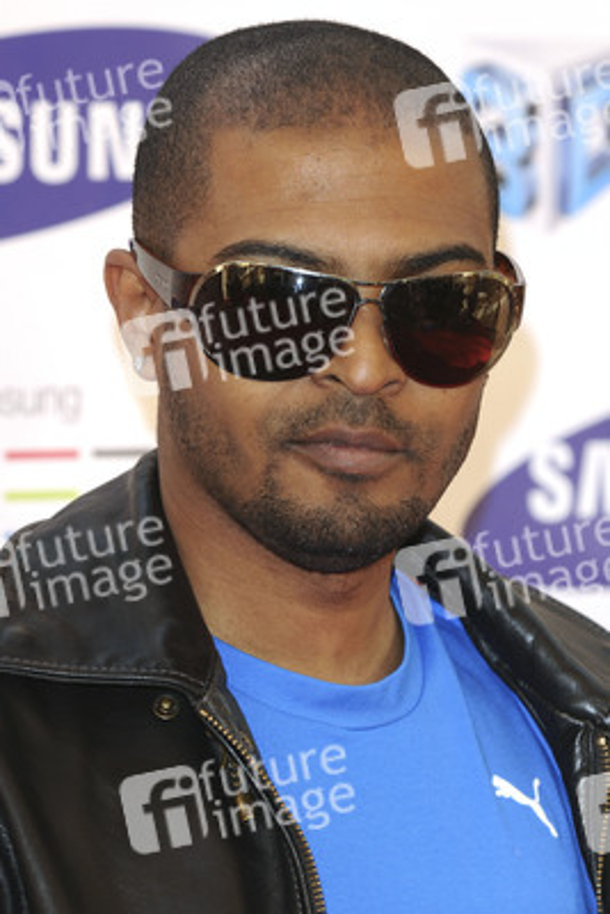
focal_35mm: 218
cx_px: 305
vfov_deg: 9.5
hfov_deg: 6.3
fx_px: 5523
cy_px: 457
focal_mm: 145
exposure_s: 1/200
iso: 200
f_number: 5.6
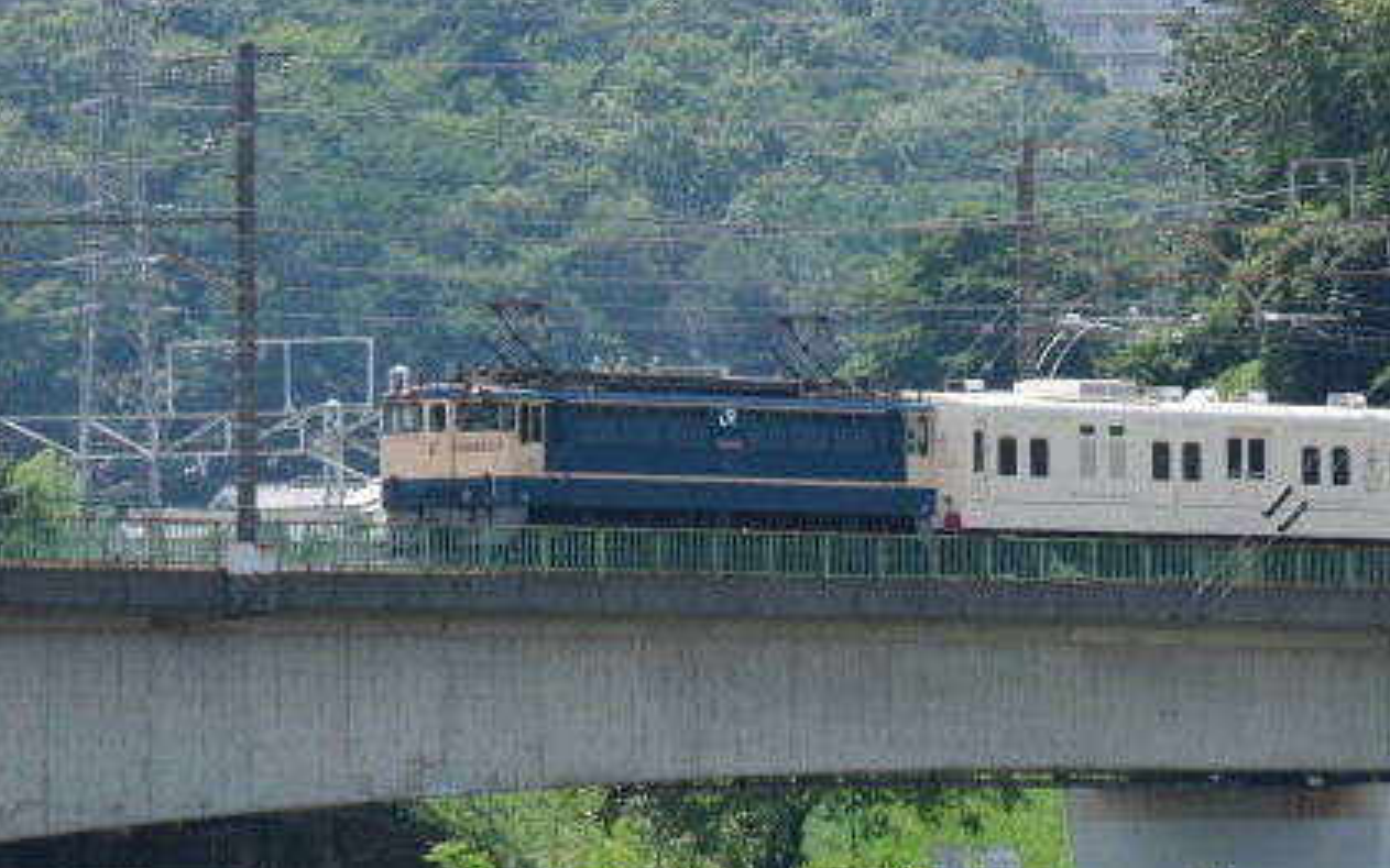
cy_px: 218
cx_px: 1486
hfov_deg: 4.1
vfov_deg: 2.6
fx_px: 19241
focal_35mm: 508
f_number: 5.6
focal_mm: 140
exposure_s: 1/800
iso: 200
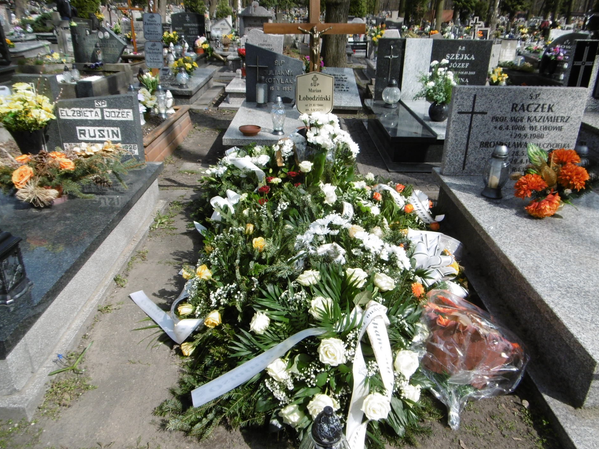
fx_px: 450
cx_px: 312
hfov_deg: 67.3
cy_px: 210
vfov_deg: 53.0
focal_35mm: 26
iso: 100
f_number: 3.1
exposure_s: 1/800
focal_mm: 4.3
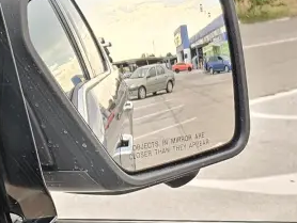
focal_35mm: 119
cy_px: 432
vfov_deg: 11.4
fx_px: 1022
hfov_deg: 16.2
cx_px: 292
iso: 25
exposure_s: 1/100
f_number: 1.8
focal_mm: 5.4
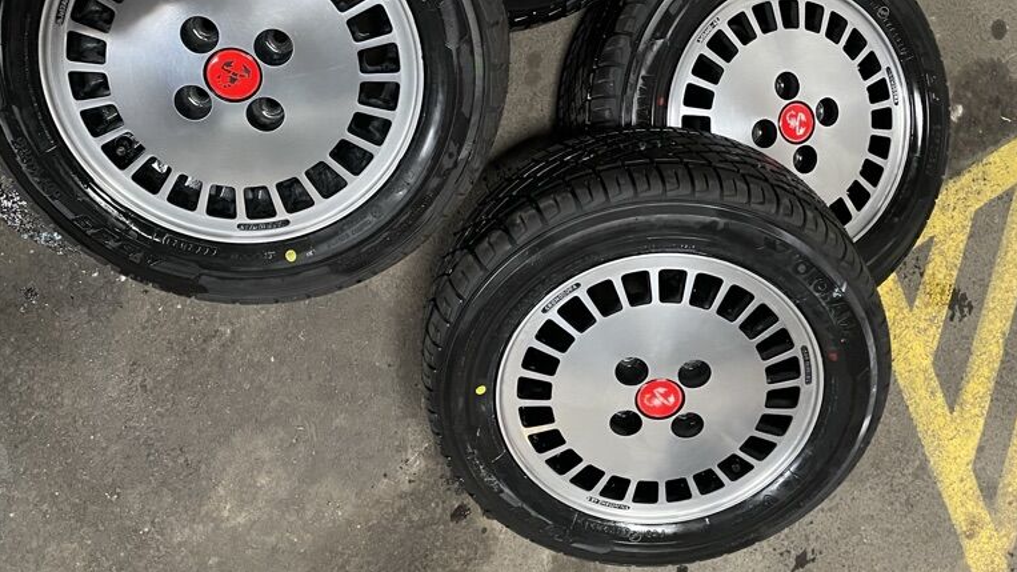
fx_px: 1025
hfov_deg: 52.8
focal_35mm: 38
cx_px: 508
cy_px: 84
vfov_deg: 30.1
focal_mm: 4.2
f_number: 1.6
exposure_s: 1/36
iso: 640
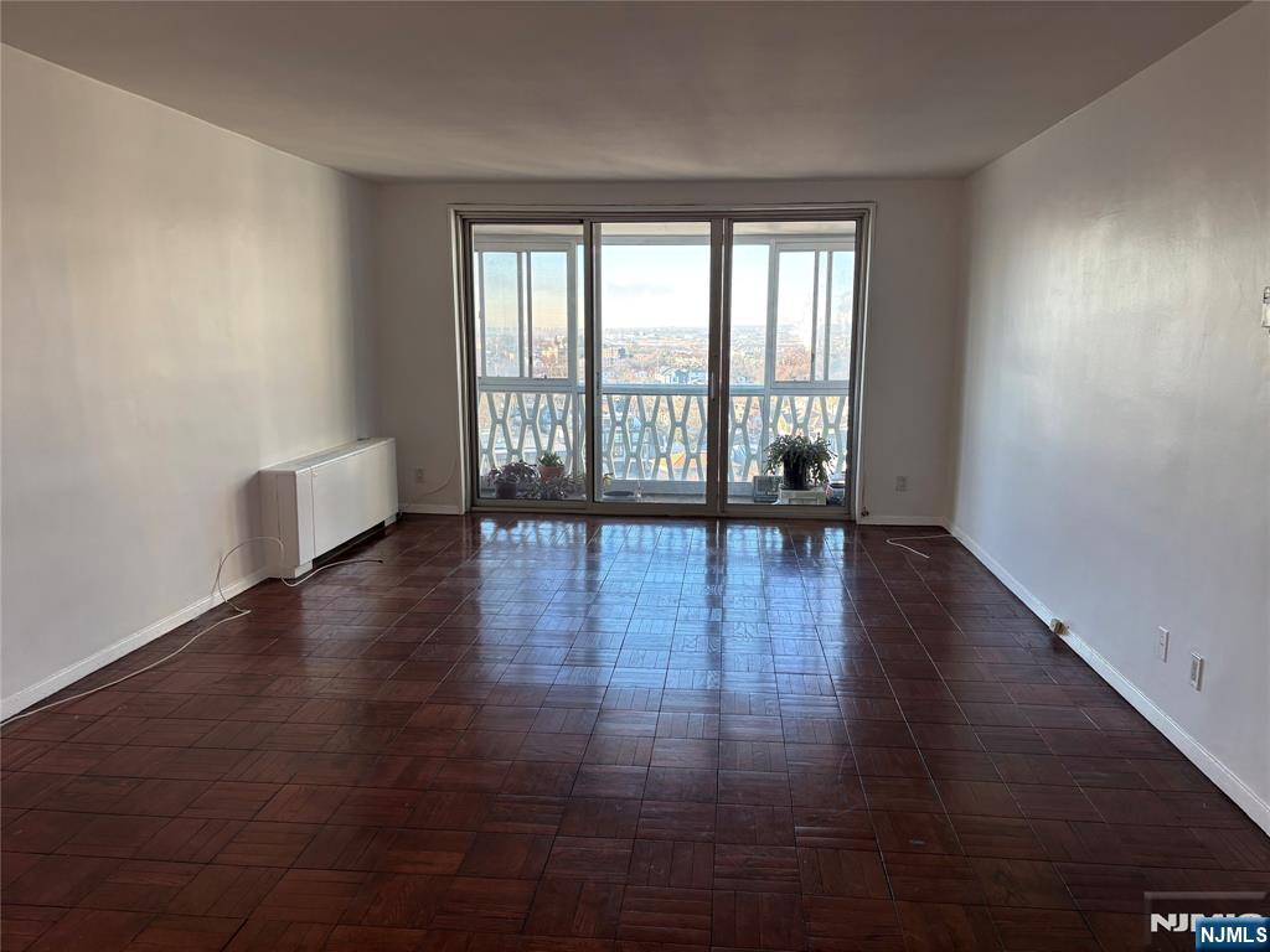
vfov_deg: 53.1
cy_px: 476
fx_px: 954
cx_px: 635
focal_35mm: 26
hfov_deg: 67.3
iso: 64
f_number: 1.6
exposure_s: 1/120
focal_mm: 5.96
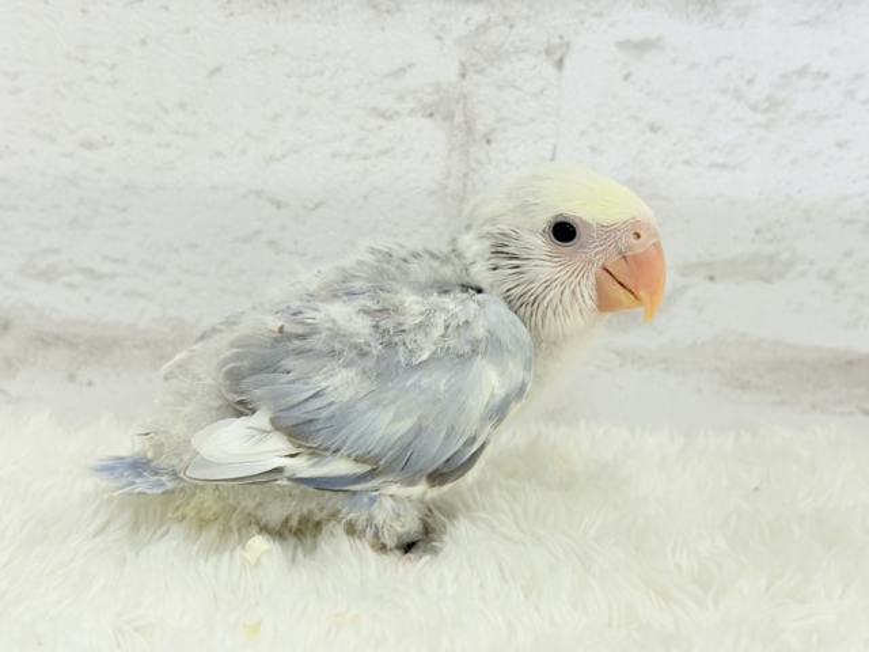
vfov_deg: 28.0
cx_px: 434
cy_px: 326
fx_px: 1305
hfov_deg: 36.8
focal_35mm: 52
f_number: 1.6
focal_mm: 5.96
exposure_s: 1/100
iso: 80
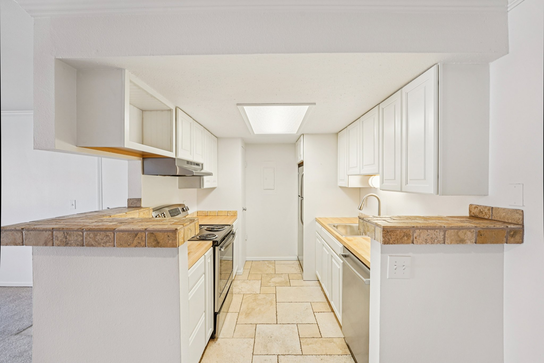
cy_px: 182
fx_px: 212
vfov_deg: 81.2
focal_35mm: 14
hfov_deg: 104.3
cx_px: 272
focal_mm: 14
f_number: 8
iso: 400
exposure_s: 1/13
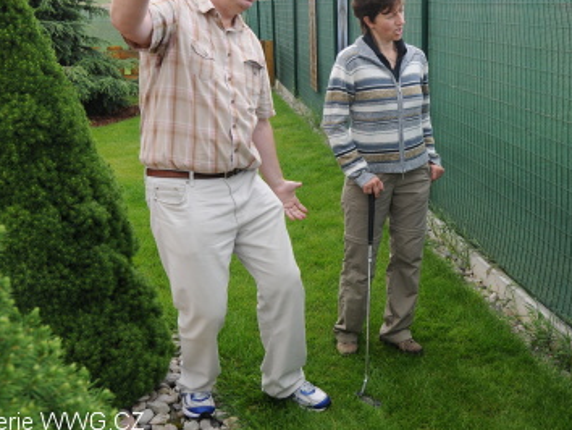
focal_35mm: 43
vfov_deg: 33.8
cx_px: 360
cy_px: 170
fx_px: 706
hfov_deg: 43.7
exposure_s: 1/200
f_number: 8
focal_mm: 21
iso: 500
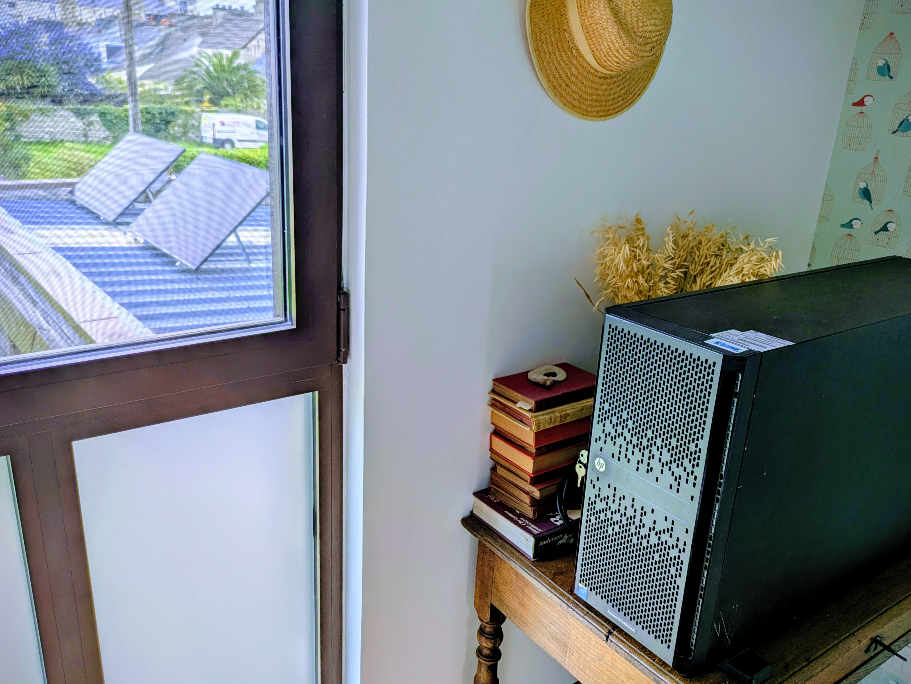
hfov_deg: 69.4
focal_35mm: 25
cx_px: 456
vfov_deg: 54.9
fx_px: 658
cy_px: 342
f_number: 1.89
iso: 31
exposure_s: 1/113
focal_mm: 5.43
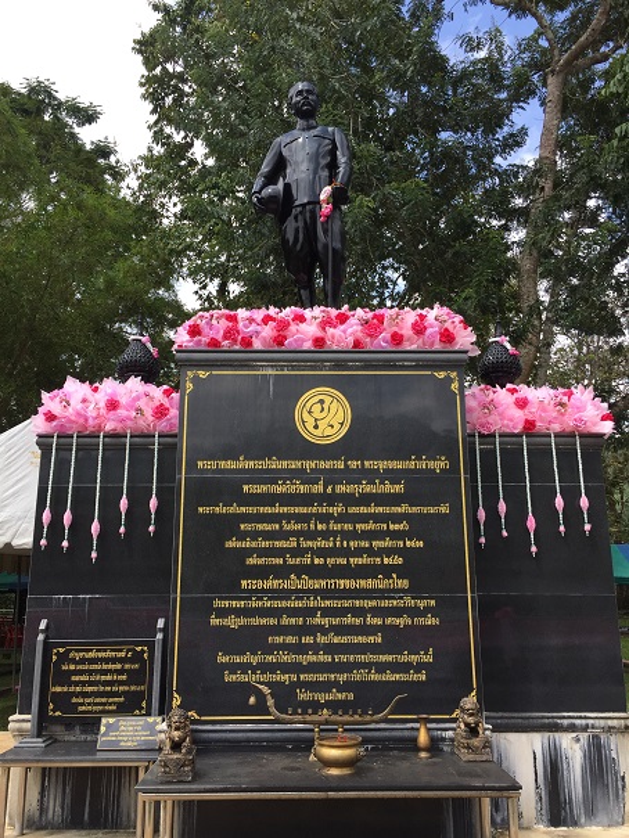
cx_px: 314
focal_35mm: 29
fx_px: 702
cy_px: 419
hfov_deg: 48.2
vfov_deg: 61.6
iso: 32
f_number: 2.2
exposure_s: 1/898
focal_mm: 4.15
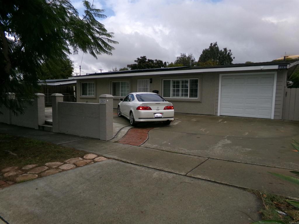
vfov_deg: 56.8
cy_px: 112
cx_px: 150
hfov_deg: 71.6
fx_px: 207
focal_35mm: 24
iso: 200
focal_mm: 4.3
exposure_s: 1/1000
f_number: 3.7
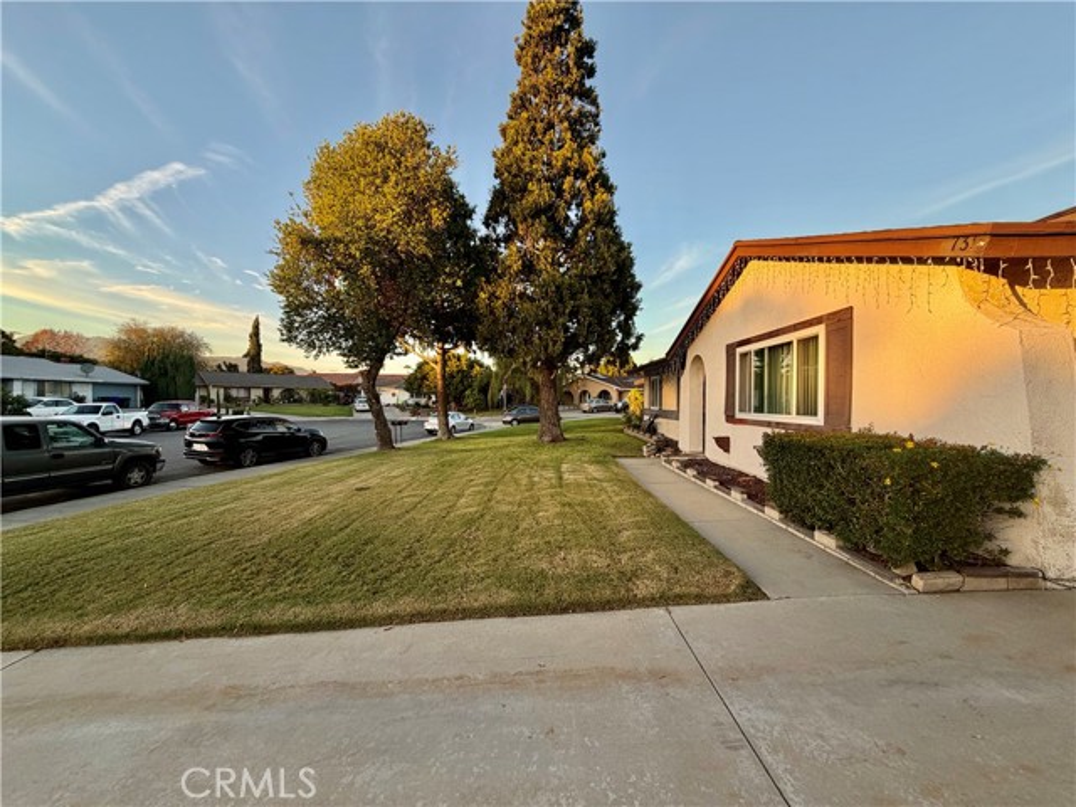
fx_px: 435
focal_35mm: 14
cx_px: 538
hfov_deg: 102.1
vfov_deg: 85.7
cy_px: 404
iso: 50
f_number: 2.2
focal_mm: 2.22
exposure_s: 1/291
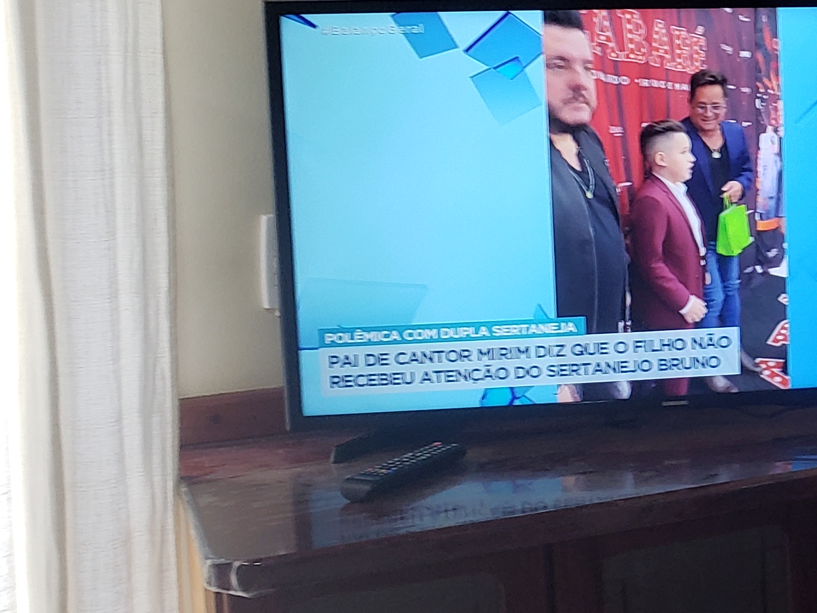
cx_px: 1123
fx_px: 1817
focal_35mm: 77
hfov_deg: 22.2
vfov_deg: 19.0
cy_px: 177
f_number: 2.4
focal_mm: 4.3
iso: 160
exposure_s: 1/60
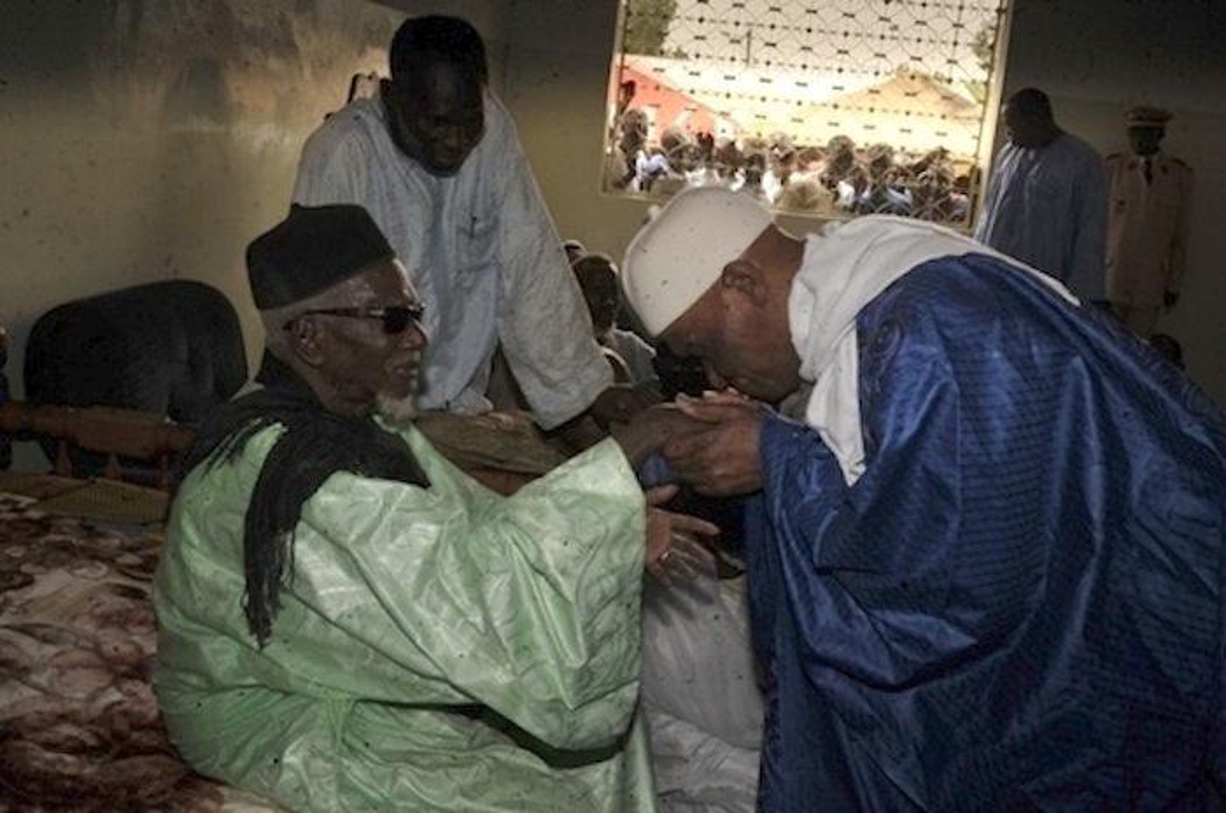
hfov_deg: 54.5
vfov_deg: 37.7
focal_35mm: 35
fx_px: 1190
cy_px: 406
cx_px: 613
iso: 250
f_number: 25
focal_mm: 35
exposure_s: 1/125
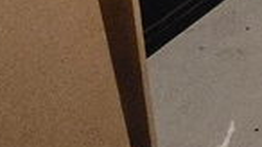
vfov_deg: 9.8
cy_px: -271
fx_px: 688
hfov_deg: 15.4
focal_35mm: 99
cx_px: 576
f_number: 2.2
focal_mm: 2.2
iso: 1600
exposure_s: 1/60
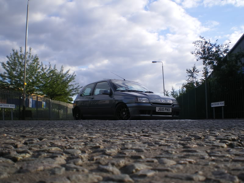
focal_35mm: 38
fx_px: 268
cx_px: 122
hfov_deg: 49.0
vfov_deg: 37.7
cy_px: 92
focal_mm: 6.3
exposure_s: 1/200
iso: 64
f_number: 4.6
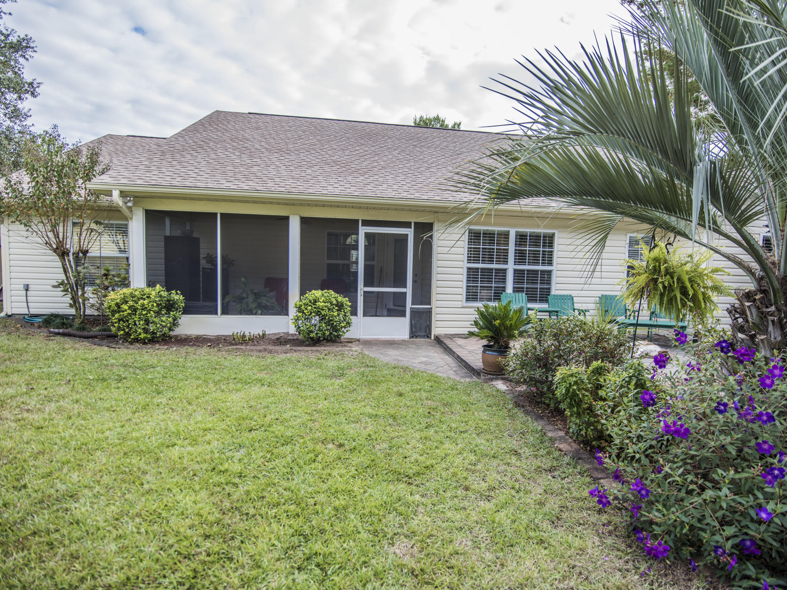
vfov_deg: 68.7
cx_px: 422
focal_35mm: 19
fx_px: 432
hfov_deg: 84.5
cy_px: 302
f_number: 4.5
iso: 100
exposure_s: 1/200
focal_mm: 17
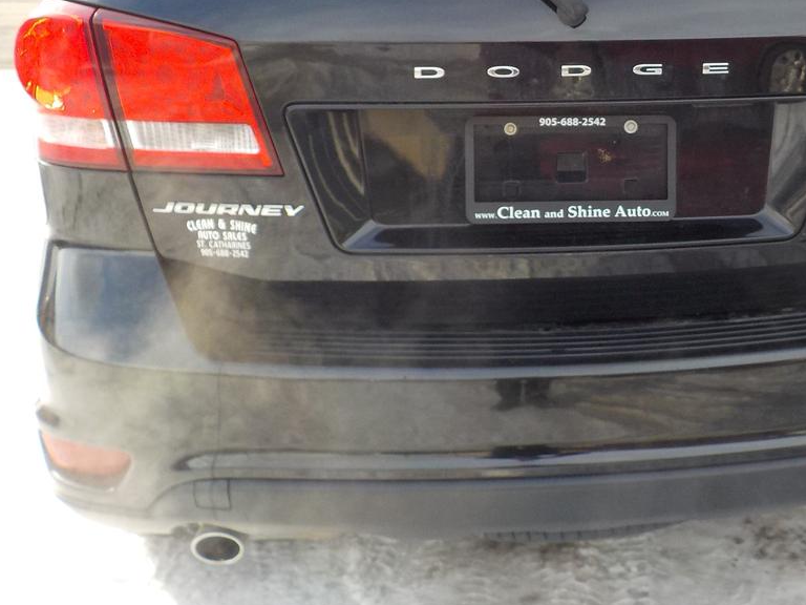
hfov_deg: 36.9
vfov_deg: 28.7
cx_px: 641
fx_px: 1164
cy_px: 149
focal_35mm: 50
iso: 125
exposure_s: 1/250
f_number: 3.3
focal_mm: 4.1
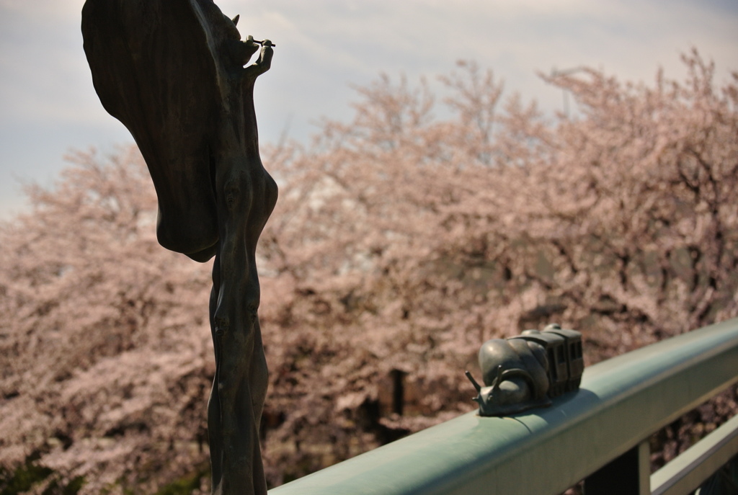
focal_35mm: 81
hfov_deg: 25.0
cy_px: 248
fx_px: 1664
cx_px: 369
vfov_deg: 16.9
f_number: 3.8
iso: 100
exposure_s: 1/2000
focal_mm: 30
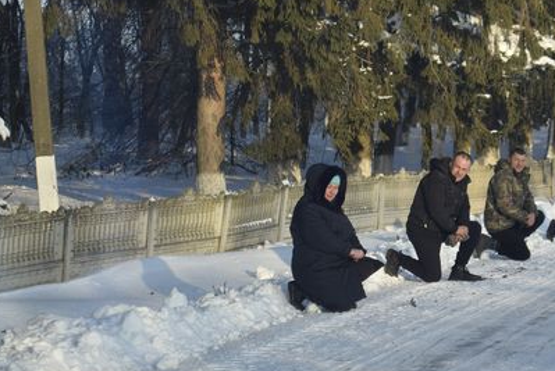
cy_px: 244
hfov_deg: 13.2
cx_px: 402
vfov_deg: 8.9
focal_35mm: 155
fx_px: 2391
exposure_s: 1/400
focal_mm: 55
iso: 200
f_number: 5.6
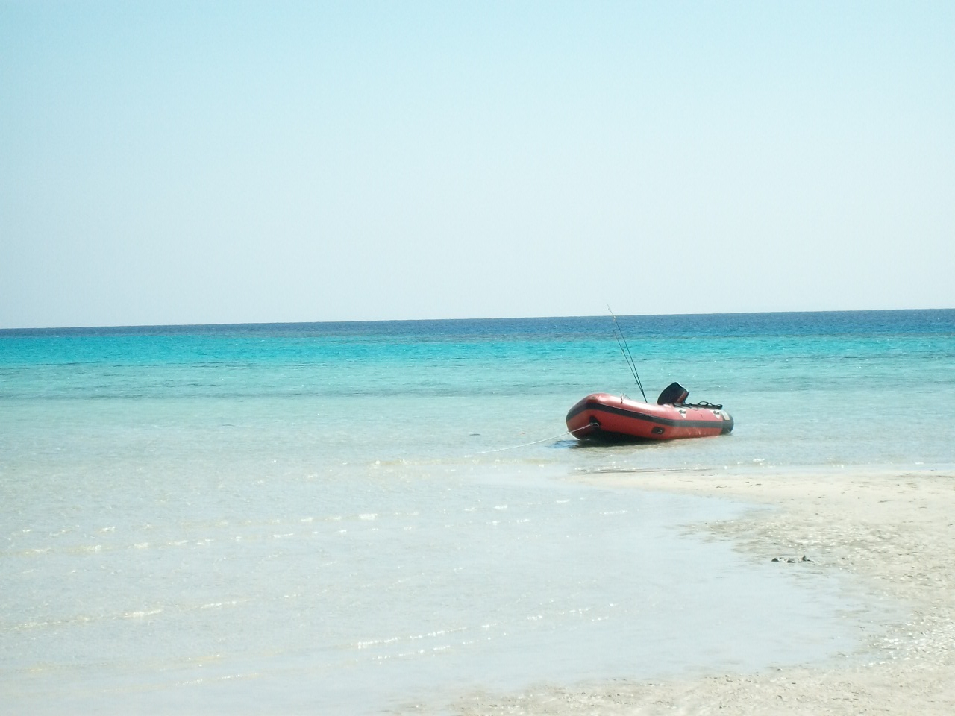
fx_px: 2980
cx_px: 478
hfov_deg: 18.2
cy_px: 358
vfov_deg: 13.7
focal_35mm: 108
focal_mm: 18
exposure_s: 1/640
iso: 80
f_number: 4.8
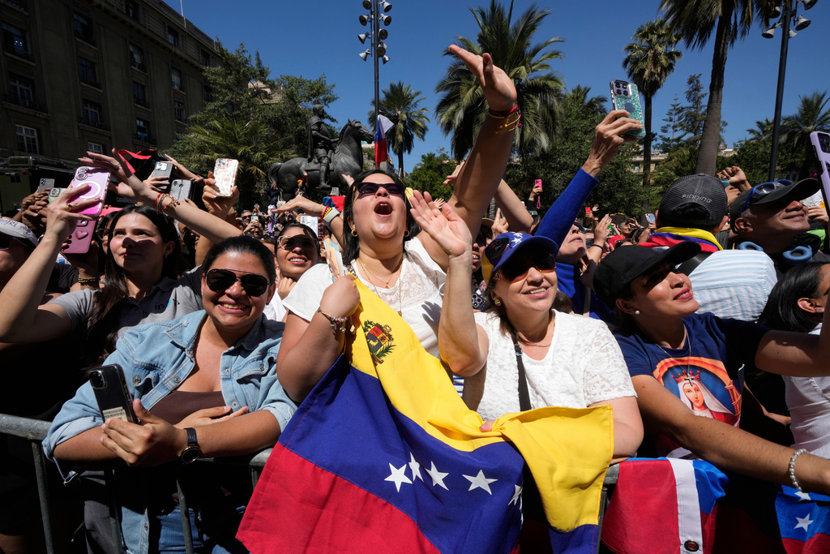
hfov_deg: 96.7
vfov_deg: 73.8
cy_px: 277
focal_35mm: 16
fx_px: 369
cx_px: 415
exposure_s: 1/500
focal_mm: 16
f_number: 14
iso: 400
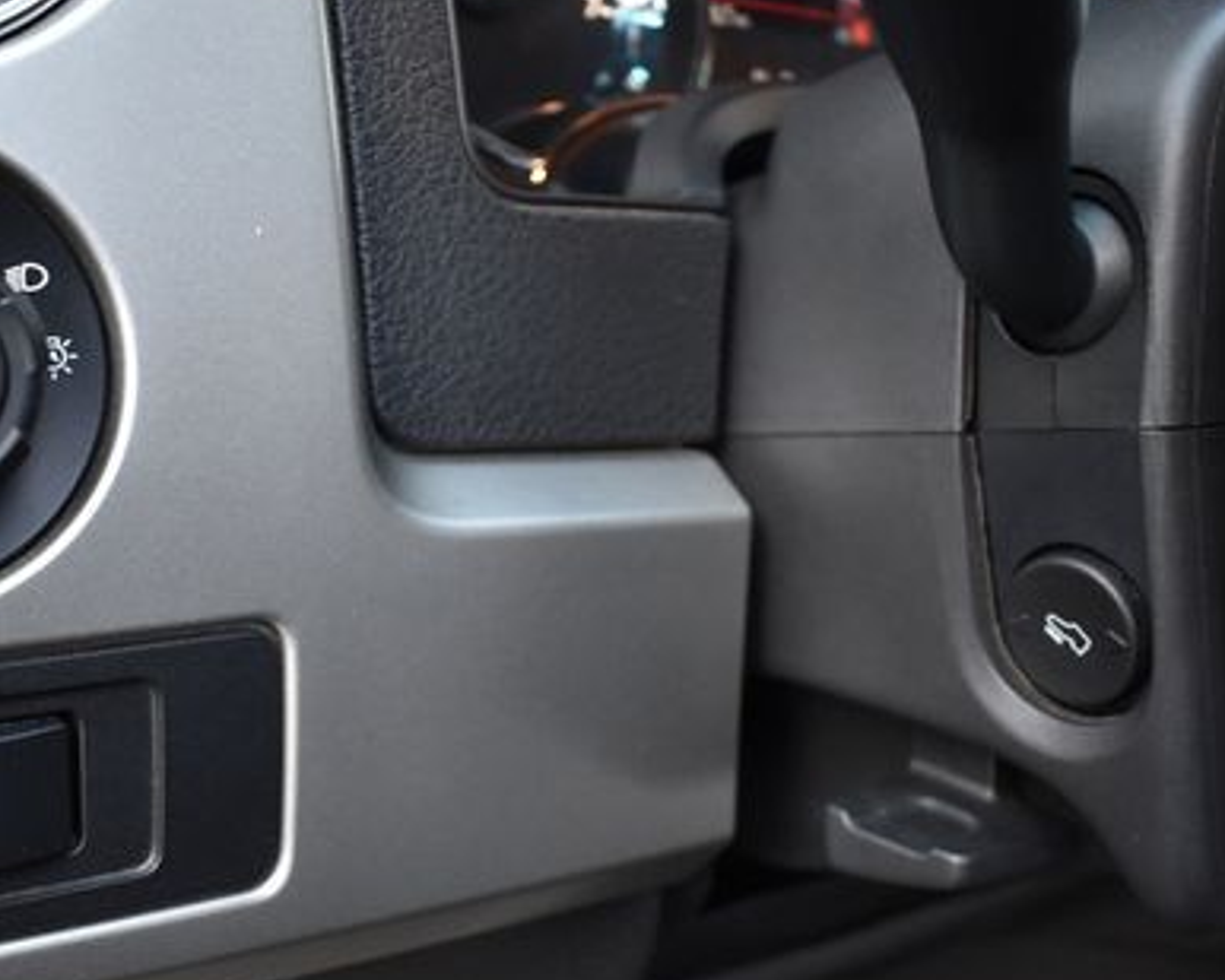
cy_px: 585
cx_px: 454
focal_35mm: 42
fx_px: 1523
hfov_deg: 43.4
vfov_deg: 35.6
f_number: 3.5
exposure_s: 1/125
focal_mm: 18
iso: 800
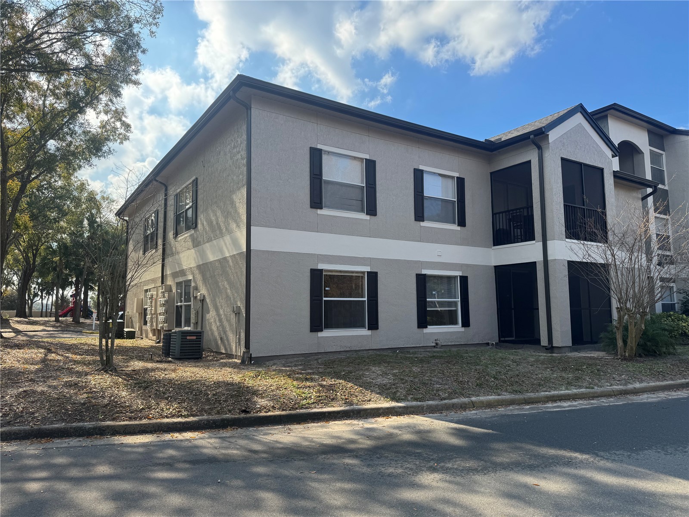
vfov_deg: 56.8
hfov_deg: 71.6
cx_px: 344
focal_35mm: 24
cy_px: 258
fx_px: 478
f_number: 1.78
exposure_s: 1/2506
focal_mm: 6.76
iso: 80
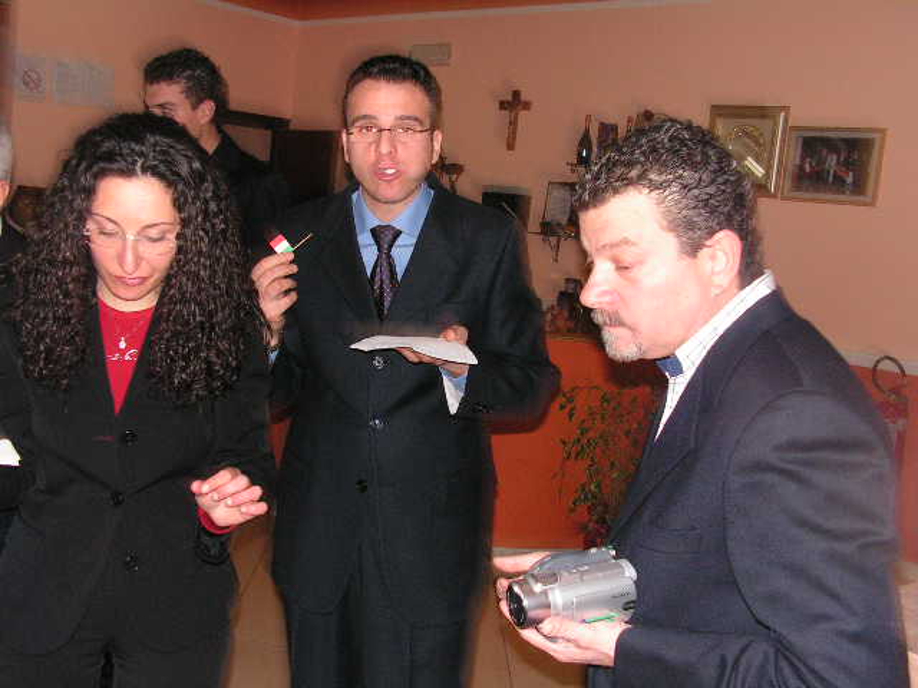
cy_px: 344
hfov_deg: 42.9
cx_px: 459
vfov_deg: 32.9
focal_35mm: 44
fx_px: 1167
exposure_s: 1/40
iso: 200
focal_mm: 7.4
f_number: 3.2
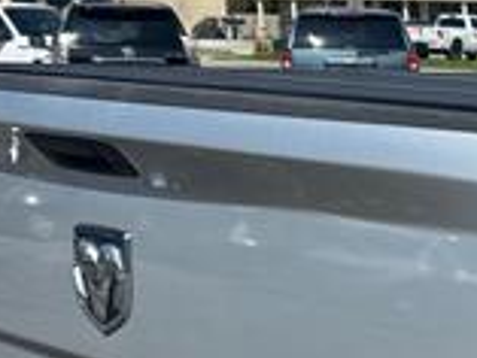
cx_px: 729
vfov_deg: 13.8
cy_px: 367
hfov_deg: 16.7
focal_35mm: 106
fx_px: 1462
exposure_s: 1/4831
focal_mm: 5.7
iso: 50
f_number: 1.5
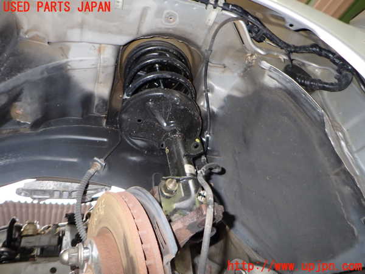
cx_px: 182
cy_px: 137
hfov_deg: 69.4
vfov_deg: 54.9
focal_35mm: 25
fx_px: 264
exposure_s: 1/30
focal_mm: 4.5
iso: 200
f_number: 2
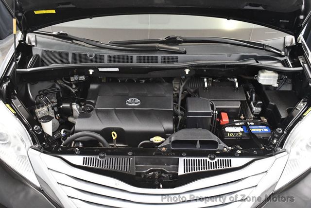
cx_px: 156
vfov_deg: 36.9
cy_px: 104
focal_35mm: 36
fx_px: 311
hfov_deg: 53.1
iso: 3200
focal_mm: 18
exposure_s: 1/100
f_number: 3.5
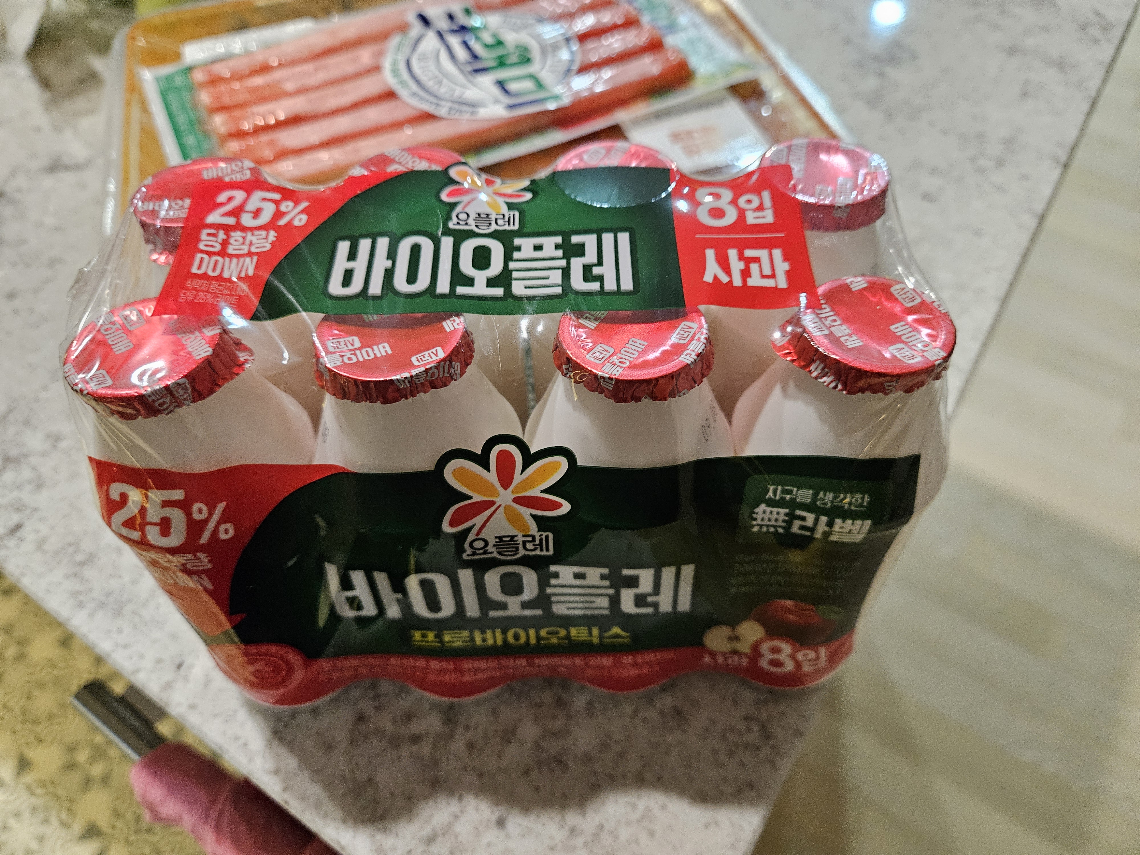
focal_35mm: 23
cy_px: 428
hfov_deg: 73.9
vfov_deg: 58.9
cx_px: 570
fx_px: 757
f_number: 1.8
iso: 1000
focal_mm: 5.4
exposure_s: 1/120
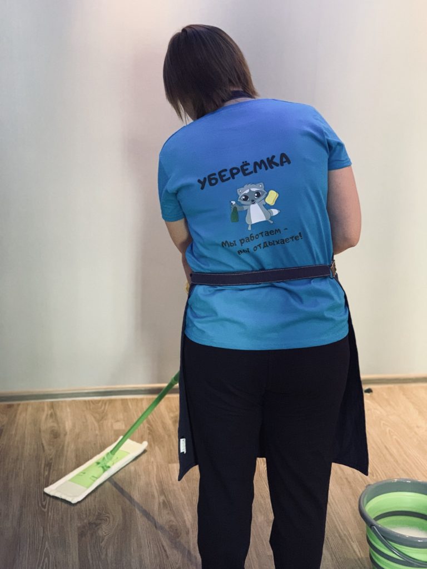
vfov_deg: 36.8
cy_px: 284
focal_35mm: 52
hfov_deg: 28.0
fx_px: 855
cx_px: 214
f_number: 2.4
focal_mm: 6
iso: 500
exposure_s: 1/33
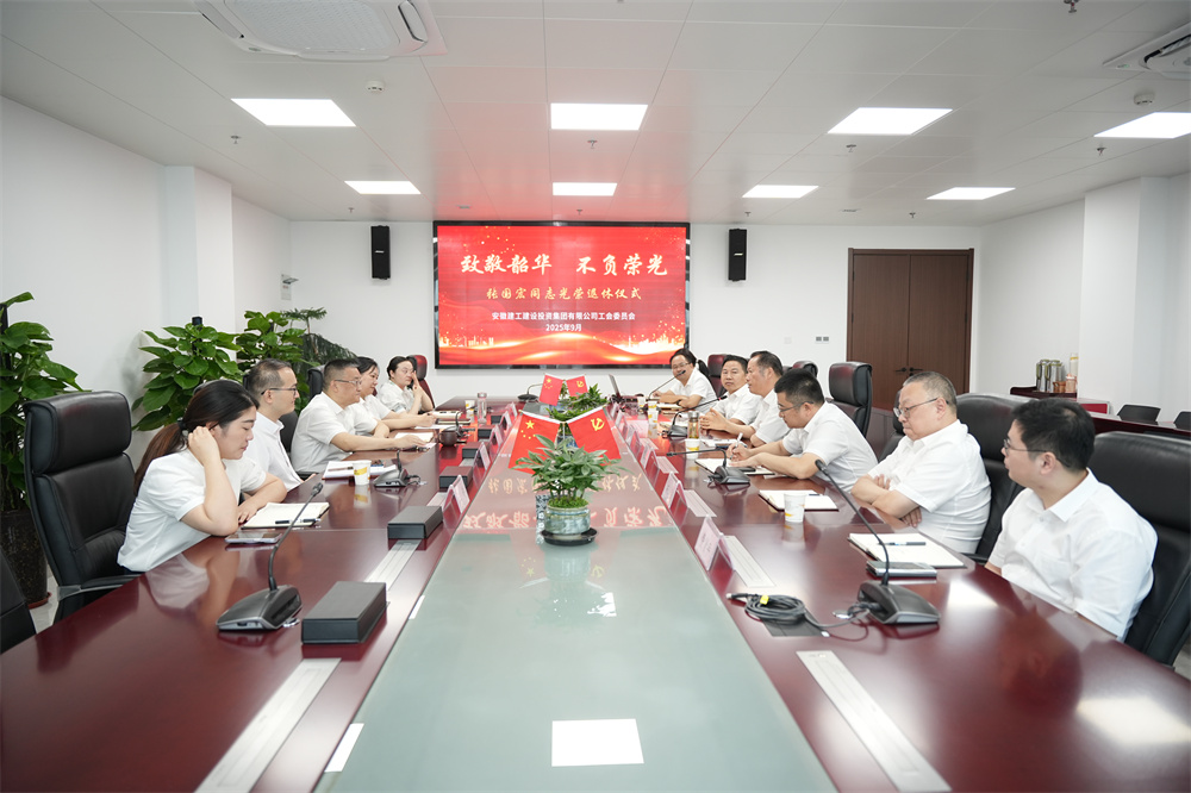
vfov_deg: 53.1
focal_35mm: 24
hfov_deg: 73.8
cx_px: 596
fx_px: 794
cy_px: 396
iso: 640
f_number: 2.8
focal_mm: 24
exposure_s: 1/100
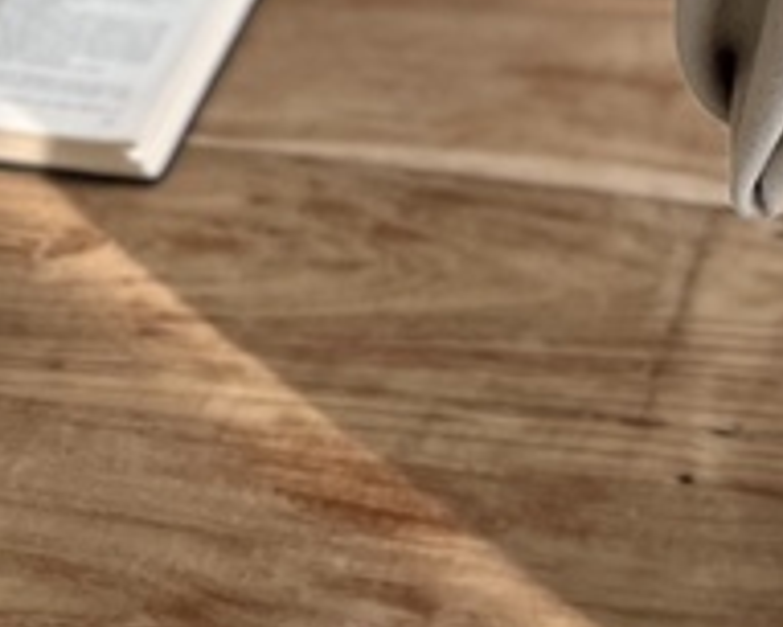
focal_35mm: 133
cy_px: -1402
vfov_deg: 8.9
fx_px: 3084
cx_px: 1488
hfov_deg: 12.9
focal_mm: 5.1
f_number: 1.6
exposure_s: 1/170
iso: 40
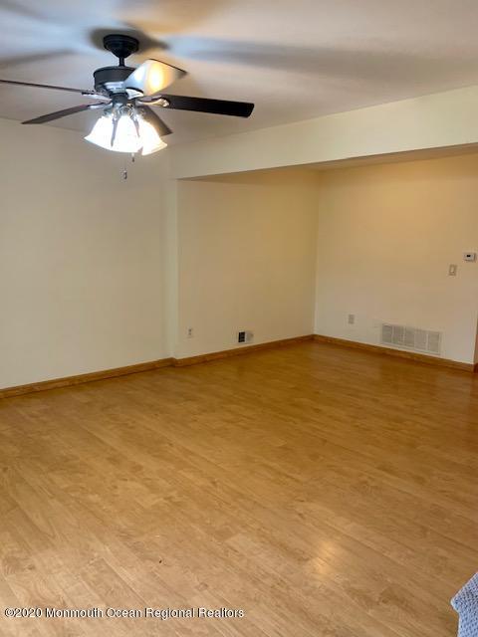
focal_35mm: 26
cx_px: 239
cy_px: 318
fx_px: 479
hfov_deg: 53.1
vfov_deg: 67.3
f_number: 1.8
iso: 125
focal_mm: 4.25
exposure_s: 1/60
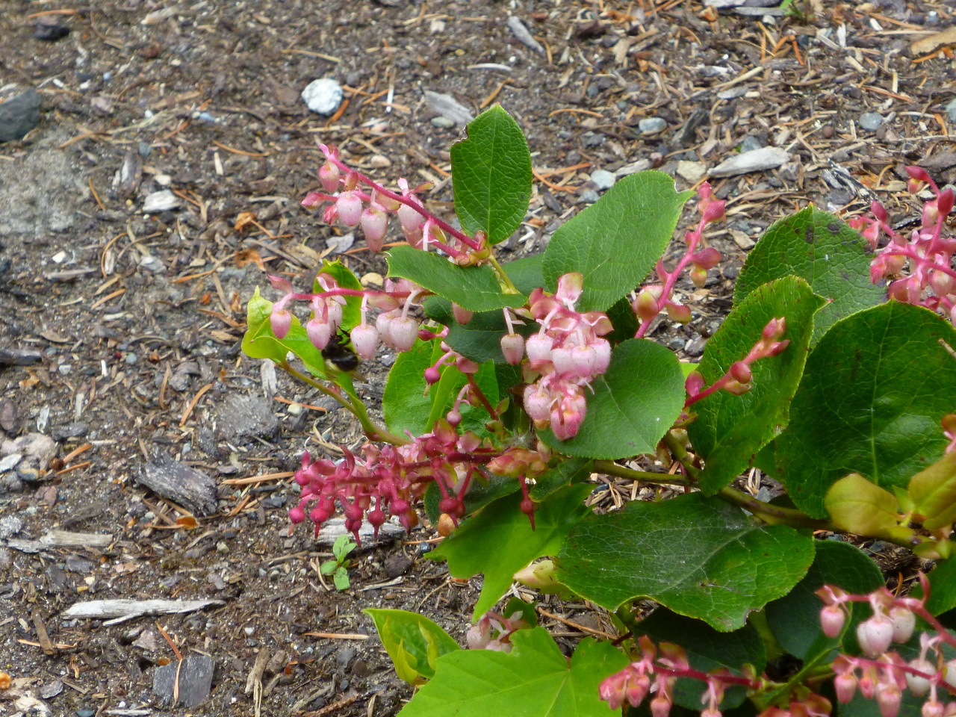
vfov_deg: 5.9
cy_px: 358
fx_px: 6904
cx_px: 478
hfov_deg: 7.9
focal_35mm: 250
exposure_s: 1/125
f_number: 5.9
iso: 250
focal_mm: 36
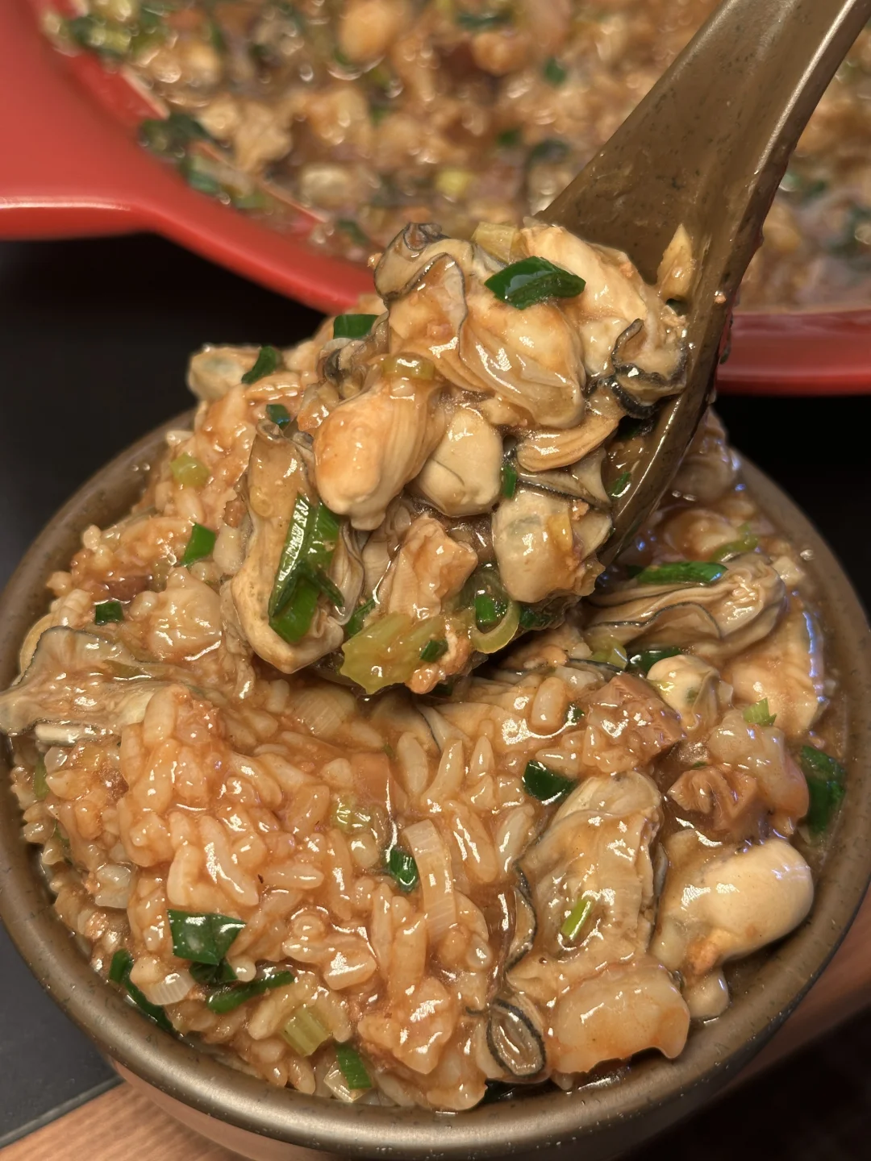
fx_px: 1610
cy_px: 580
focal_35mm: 48
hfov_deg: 30.3
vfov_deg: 39.7
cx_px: 436
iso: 50
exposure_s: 1/121
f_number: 1.78
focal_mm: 6.86
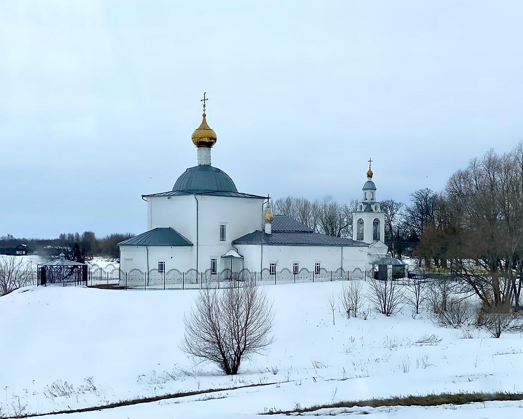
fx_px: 851
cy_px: 208
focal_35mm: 55
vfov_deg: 27.6
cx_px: 255
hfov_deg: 34.1
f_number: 2
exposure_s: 1/999
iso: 20
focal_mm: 6
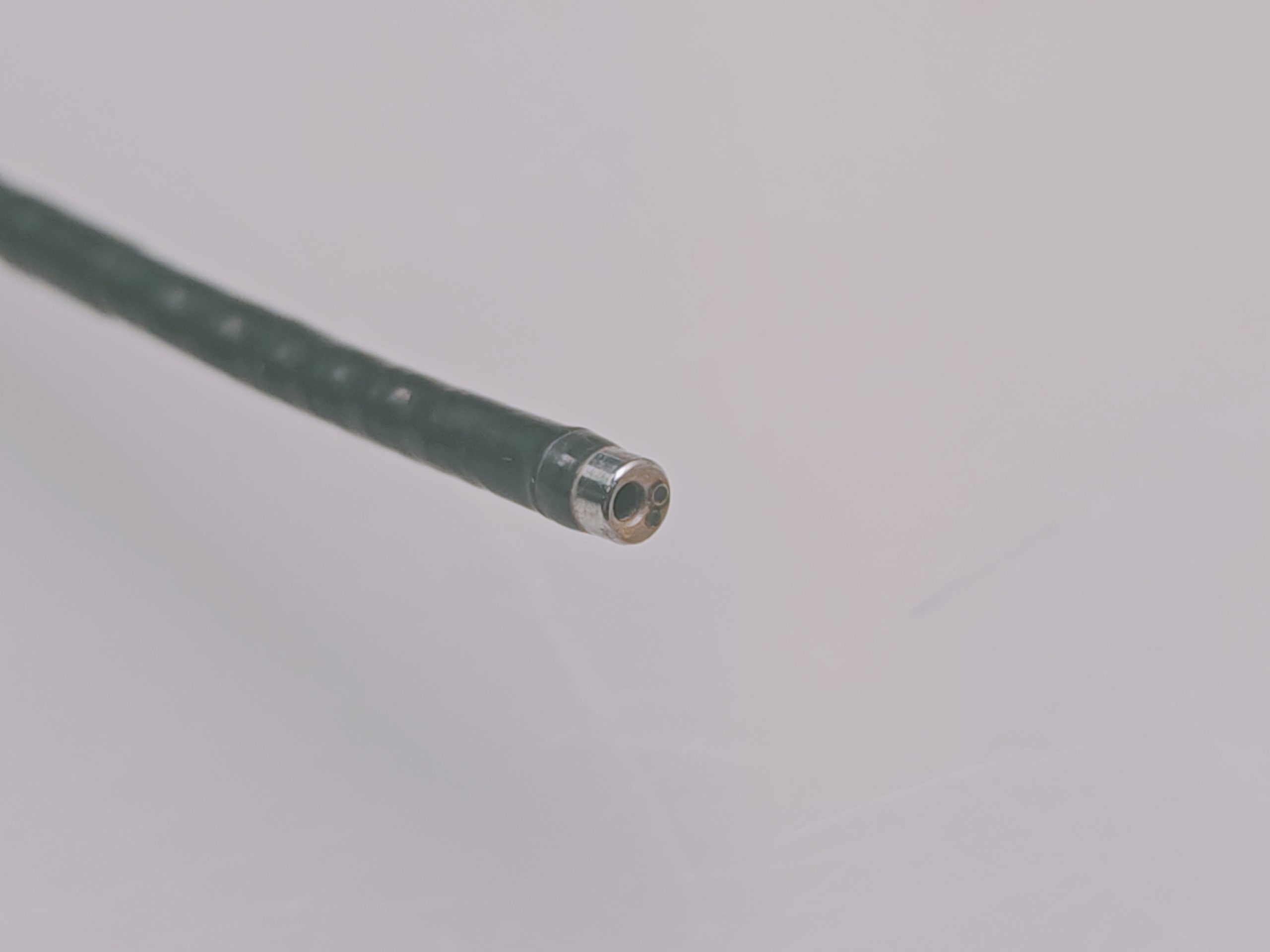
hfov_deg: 21.1
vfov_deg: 15.9
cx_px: 635
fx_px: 3412
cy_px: 476
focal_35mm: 93
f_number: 2
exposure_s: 1/100
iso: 80
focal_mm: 6.83
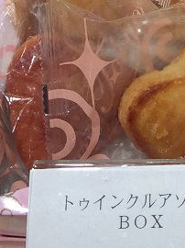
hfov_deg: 11.2
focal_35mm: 129
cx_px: 234
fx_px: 921
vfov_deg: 13.3
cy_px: -241
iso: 32
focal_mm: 4.15
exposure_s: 1/140
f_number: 2.2
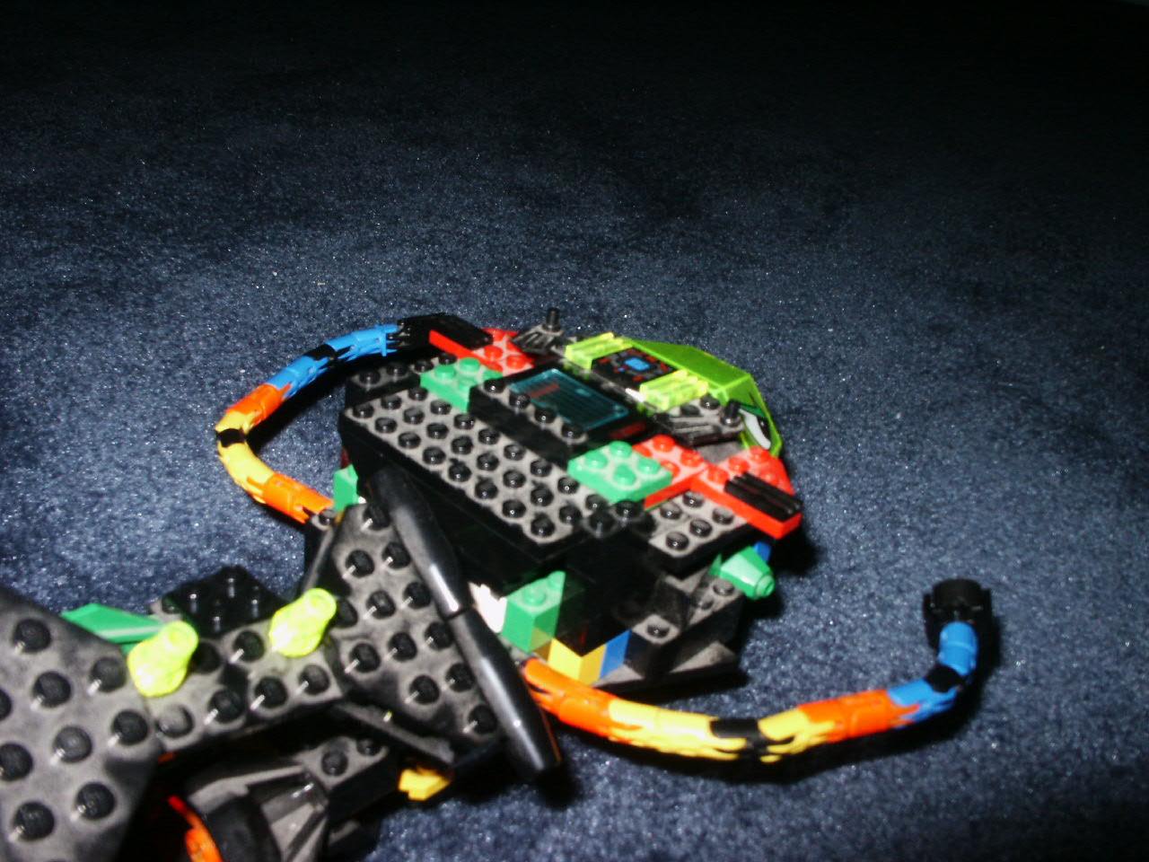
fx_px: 1162
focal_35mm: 35
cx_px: 574
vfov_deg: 40.7
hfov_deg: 52.6
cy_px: 431
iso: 200
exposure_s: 1/45
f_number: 6.7
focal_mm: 7.18
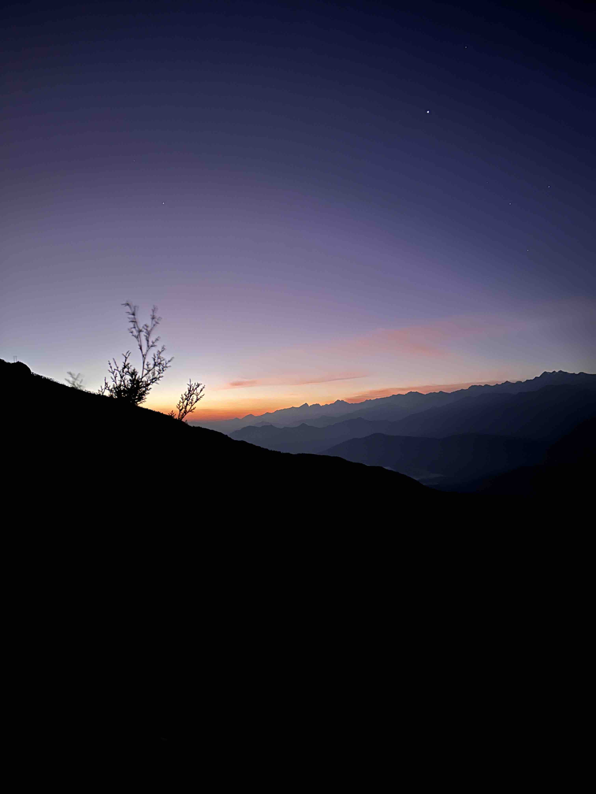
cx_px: 298
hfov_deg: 56.8
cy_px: 397
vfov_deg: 71.6
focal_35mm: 24
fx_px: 551
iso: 2500
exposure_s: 1/5
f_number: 1.78
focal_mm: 6.86
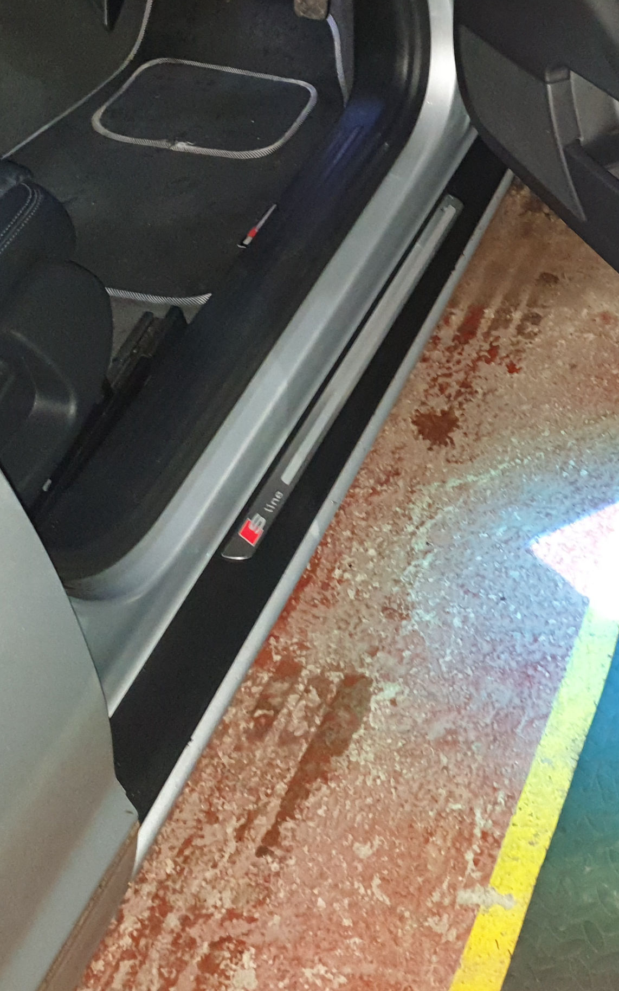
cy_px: 323
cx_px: 464
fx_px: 1485
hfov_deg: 23.3
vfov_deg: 36.5
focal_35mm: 55
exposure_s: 1/6
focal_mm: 4.3
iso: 400
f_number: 1.5
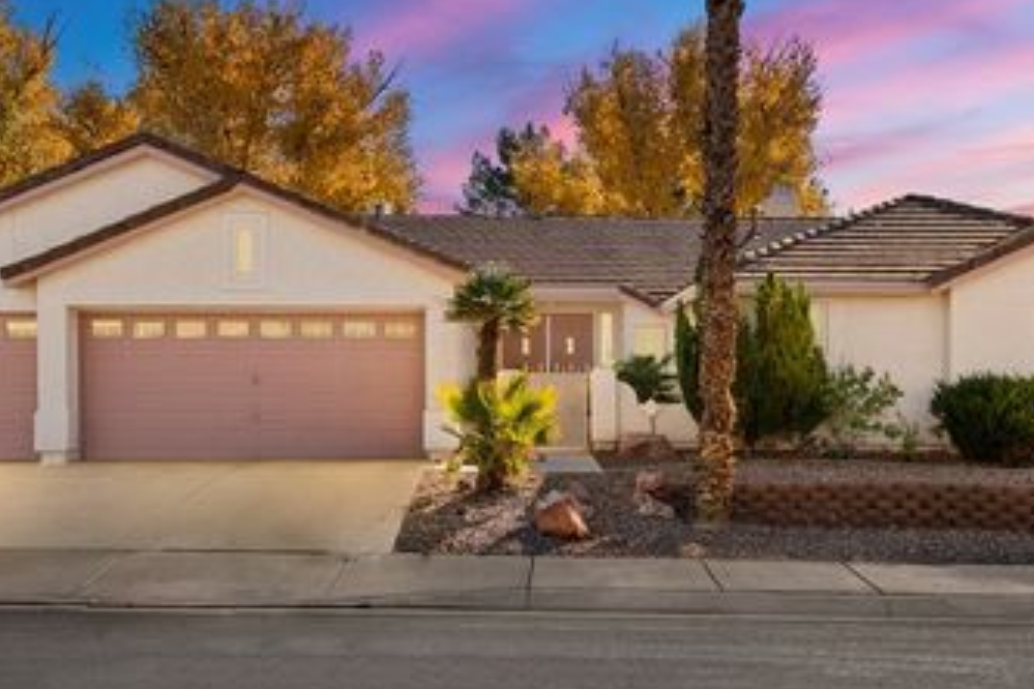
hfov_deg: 46.3
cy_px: 380
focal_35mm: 42
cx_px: 565
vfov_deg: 31.9
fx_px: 1206
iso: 320
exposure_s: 1/640
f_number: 8
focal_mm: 19
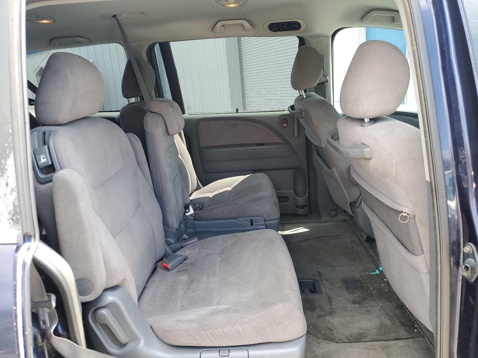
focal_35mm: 26
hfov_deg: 67.3
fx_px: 359
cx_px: 239
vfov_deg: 53.1
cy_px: 179
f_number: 1.5
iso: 50
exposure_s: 1/208
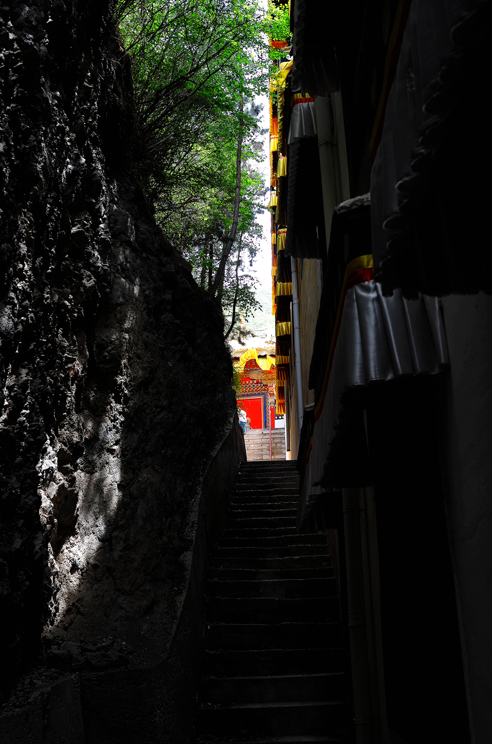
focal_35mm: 36
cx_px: 246
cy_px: 372
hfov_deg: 36.7
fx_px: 742
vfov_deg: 53.2
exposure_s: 1/60
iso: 100
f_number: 5.6
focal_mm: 24
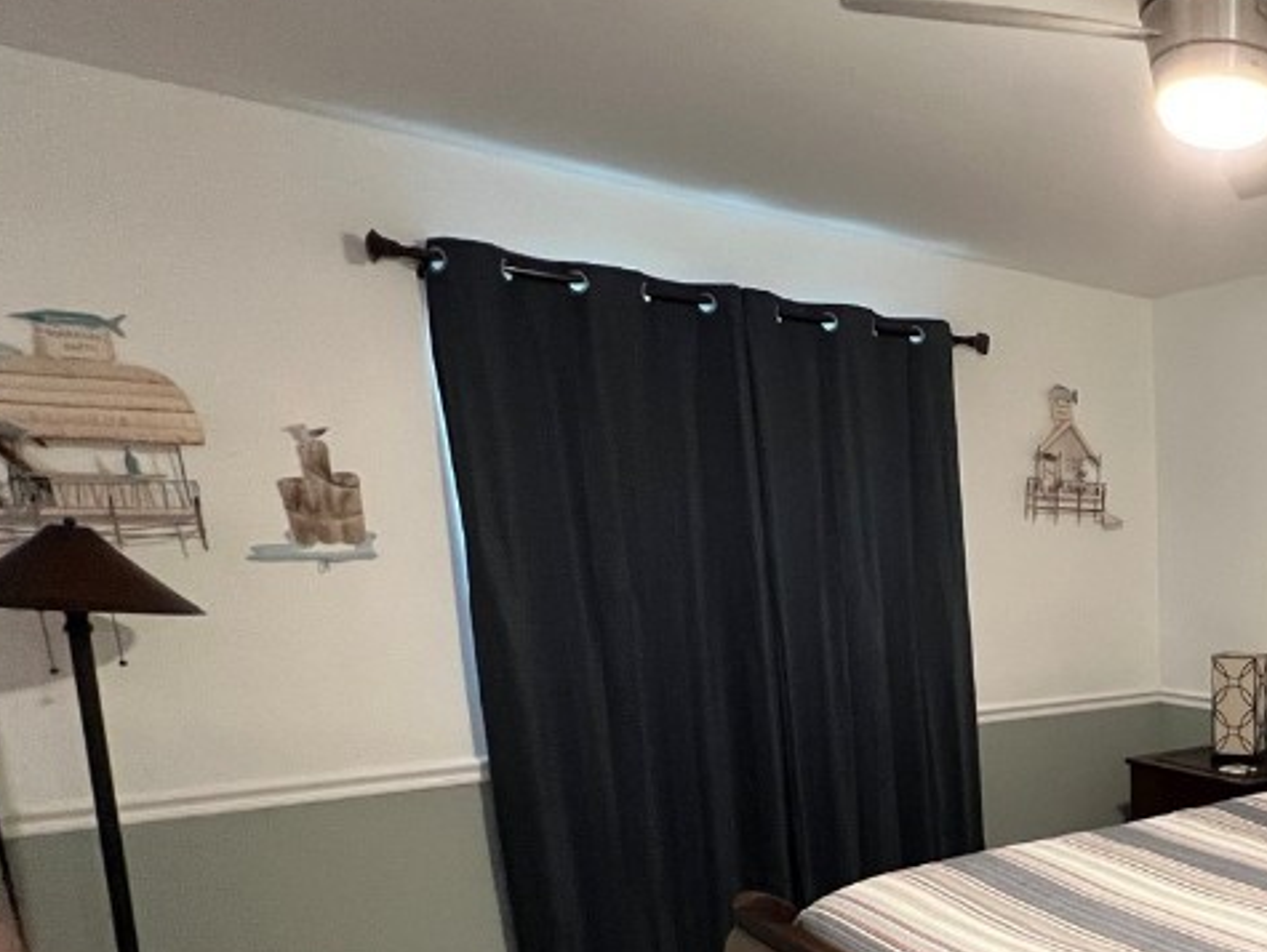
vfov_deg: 47.0
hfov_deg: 50.5
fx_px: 1026
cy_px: 771
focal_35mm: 28
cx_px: 1283
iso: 500
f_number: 1.8
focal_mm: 1.57
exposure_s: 1/60
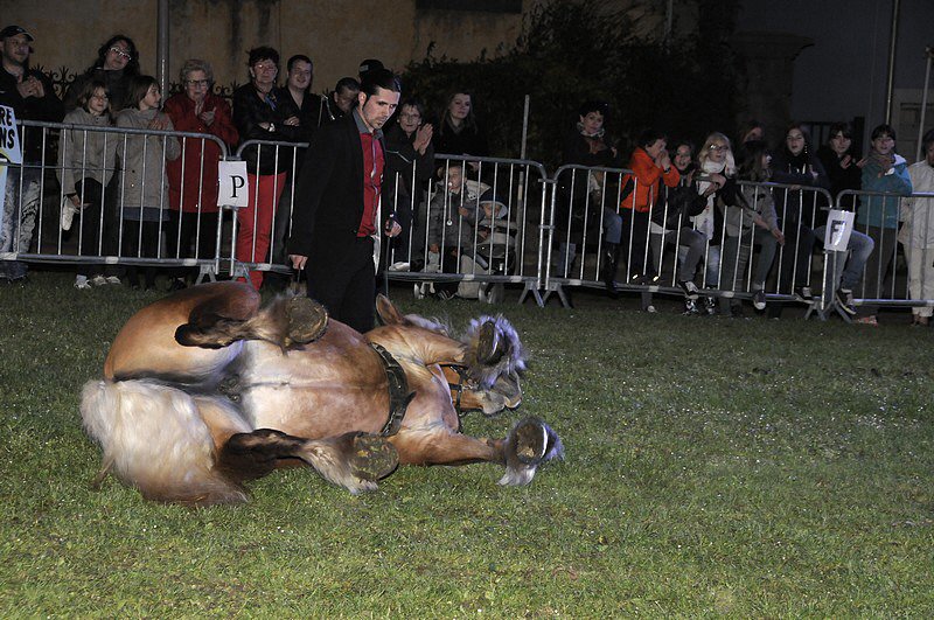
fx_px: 2915
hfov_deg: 18.2
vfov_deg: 12.1
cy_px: 310
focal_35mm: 112
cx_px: 467
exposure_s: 1/60
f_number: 8
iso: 1250
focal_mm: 75
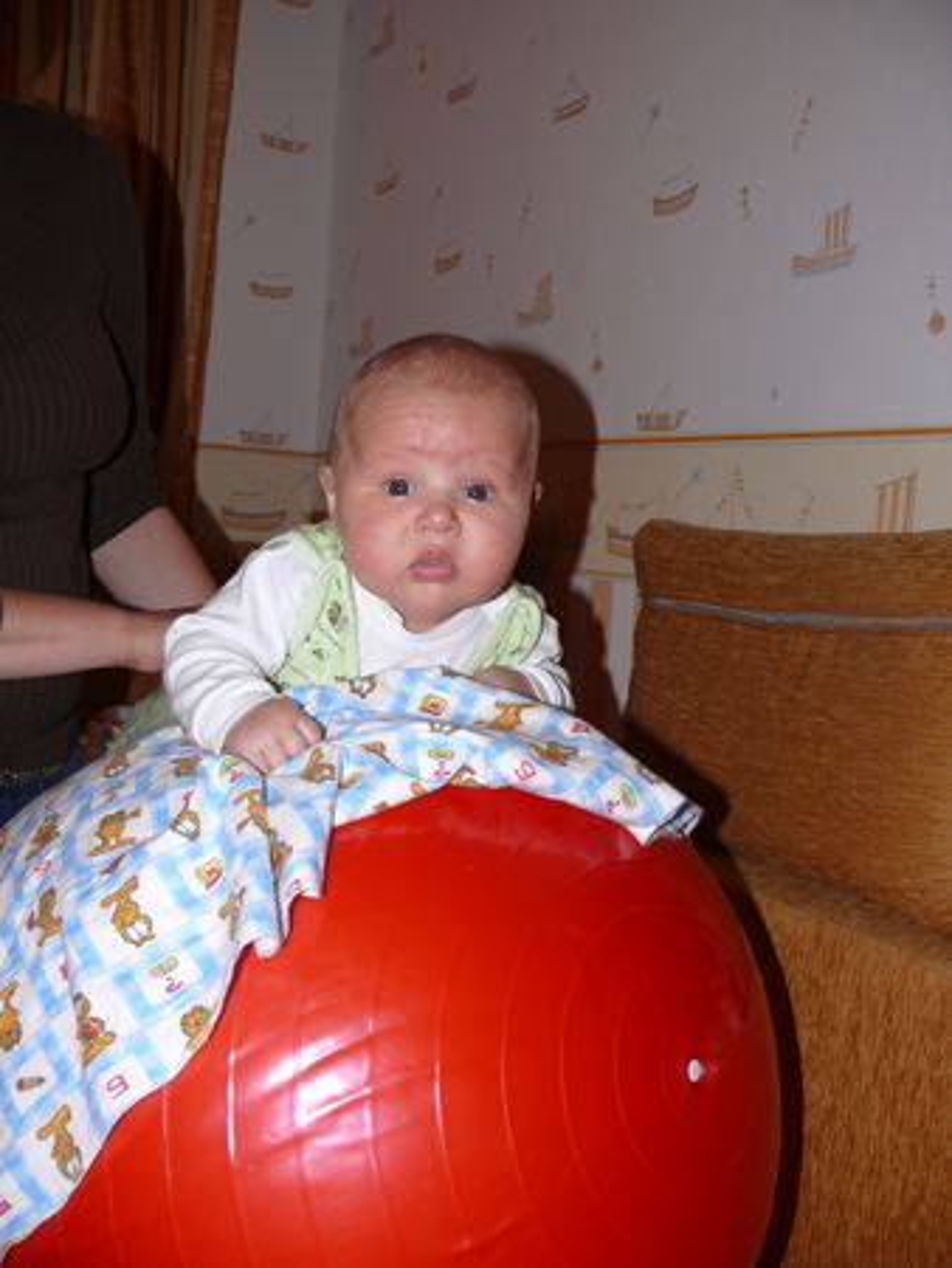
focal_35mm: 35
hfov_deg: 40.7
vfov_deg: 52.6
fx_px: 1282
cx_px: 476
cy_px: 634
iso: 100
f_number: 2.8
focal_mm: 7.4
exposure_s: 1/30
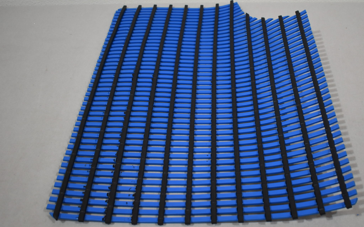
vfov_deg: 28.0
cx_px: 211
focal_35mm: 46
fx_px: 456
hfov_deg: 43.4
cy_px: 105
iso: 720
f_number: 3.8
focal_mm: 24
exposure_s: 1/250
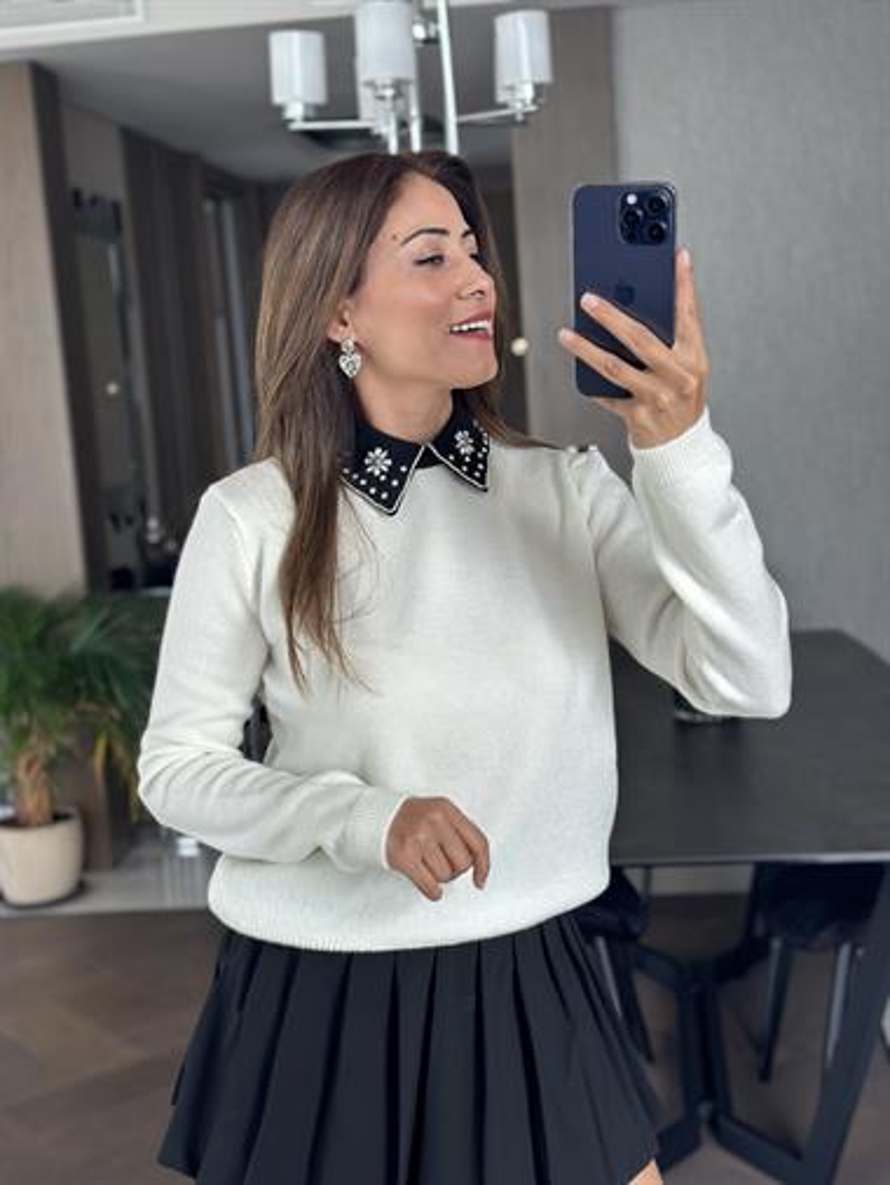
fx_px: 1644
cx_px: 445
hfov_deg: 30.3
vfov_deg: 39.6
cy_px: 592
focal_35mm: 48
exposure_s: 1/123
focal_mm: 6.86
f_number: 1.78
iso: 64
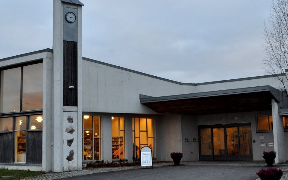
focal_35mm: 58
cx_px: 143
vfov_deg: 22.2
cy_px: 56
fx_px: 455
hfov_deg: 35.1
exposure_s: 1/60
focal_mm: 18
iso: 500
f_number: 7.1
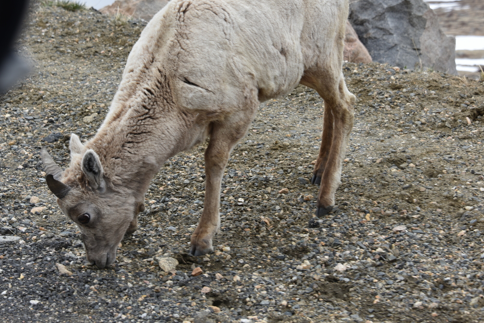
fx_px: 1412
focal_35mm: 105
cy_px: 149
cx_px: 210
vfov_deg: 13.0
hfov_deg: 19.4
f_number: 8
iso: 100
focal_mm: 82
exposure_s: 1/250
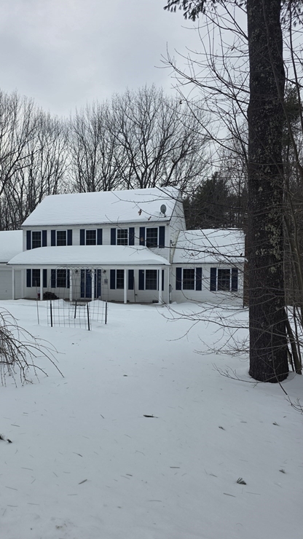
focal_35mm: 26
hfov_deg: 43.8
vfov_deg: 71.9
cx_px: 102
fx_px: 372
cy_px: 278
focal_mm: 6.3
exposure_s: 1/2890
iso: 80
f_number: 1.7
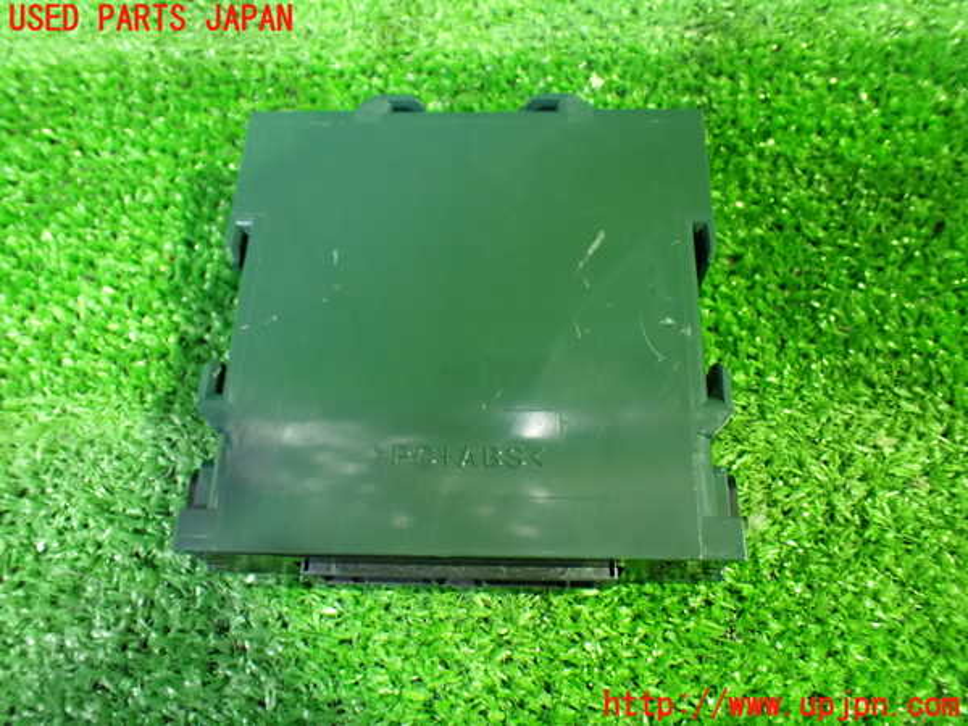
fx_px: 839
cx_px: 484
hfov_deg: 60.0
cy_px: 363
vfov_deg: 46.8
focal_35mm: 30
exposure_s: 1/30
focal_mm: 5.4
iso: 1250
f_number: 2.3
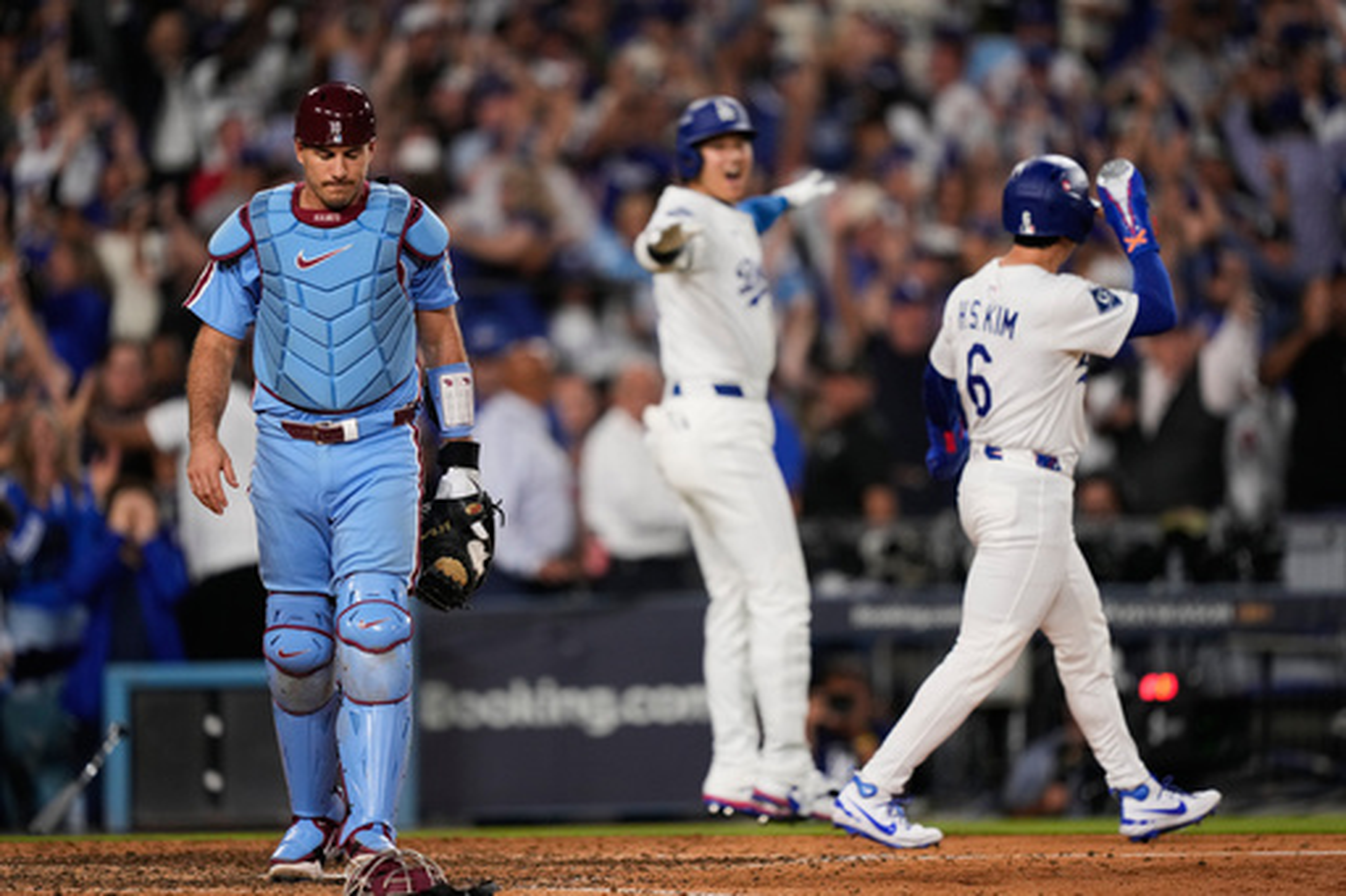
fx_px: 14950
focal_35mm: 400
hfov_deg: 5.2
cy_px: 448
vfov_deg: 3.4
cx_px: 673
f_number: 2.8
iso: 2000
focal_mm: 400
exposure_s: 1/2500
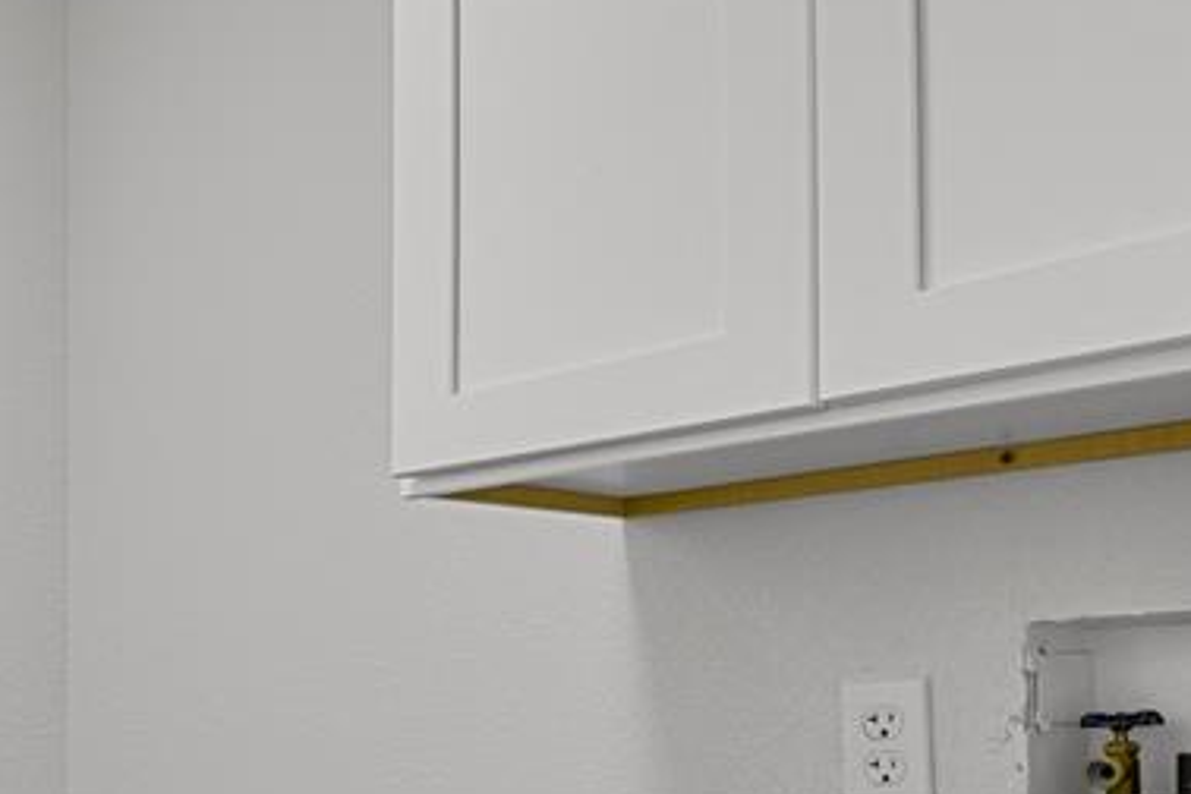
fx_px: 1522
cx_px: -230
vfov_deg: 28.1
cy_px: 728
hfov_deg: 34.4
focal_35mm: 46
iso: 250
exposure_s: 1.3
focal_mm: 17
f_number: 8
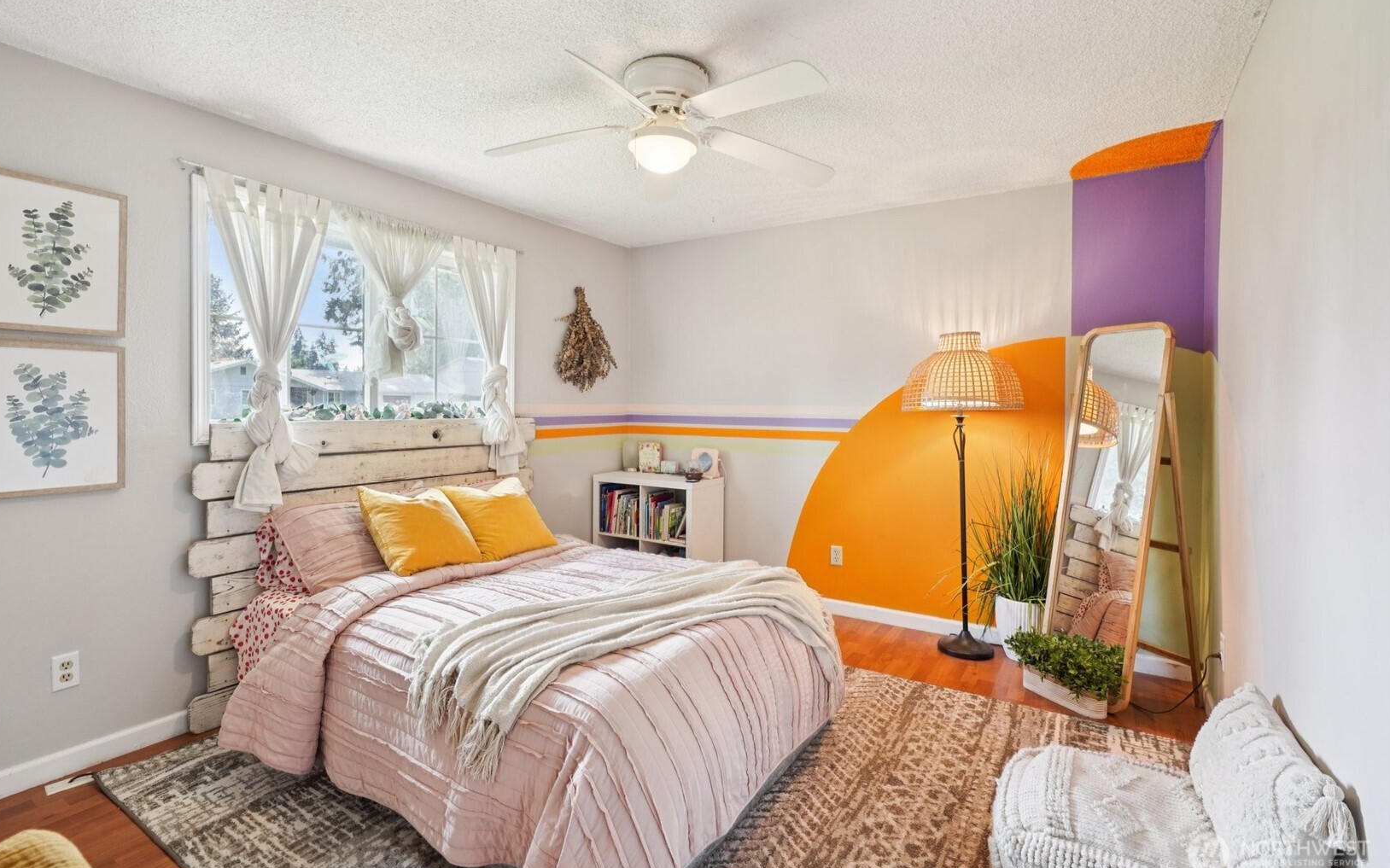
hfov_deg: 94.3
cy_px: 403
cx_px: 671
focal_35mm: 17
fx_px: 644
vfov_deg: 67.9
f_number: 8
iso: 400
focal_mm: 16
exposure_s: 1/15
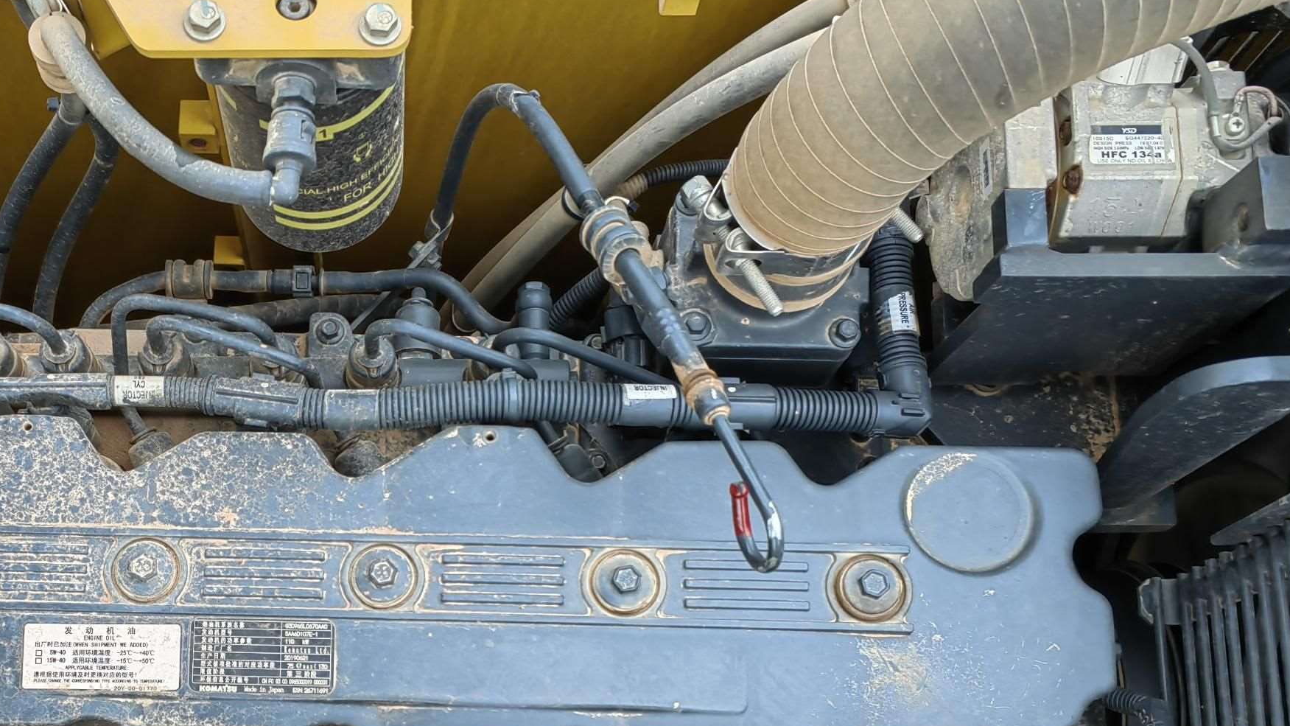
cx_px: 354
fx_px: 1471
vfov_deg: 27.0
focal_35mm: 43
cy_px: 607
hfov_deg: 46.0
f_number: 1.8
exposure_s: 1/333
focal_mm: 5.54
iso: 50
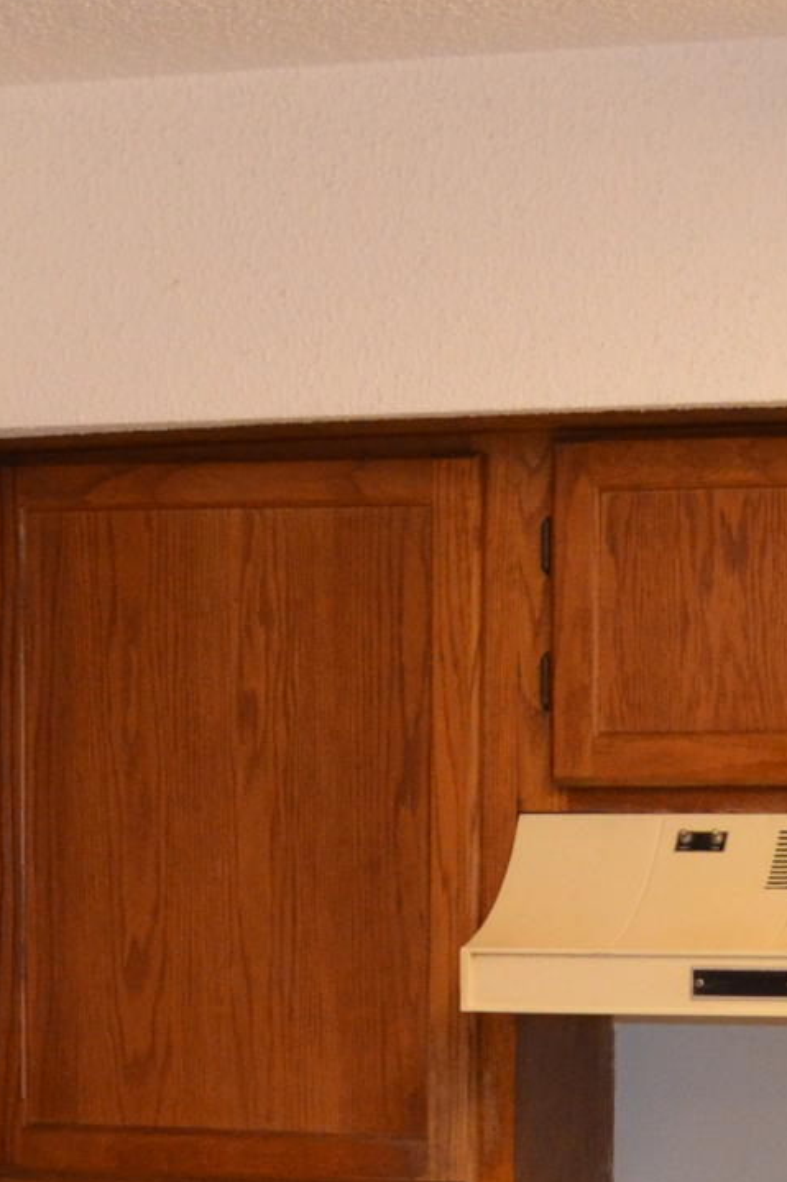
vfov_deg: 13.2
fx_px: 4921
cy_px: 1521
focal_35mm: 150
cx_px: 582
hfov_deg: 9.1
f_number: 4
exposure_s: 1/60
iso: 1100
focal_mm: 24
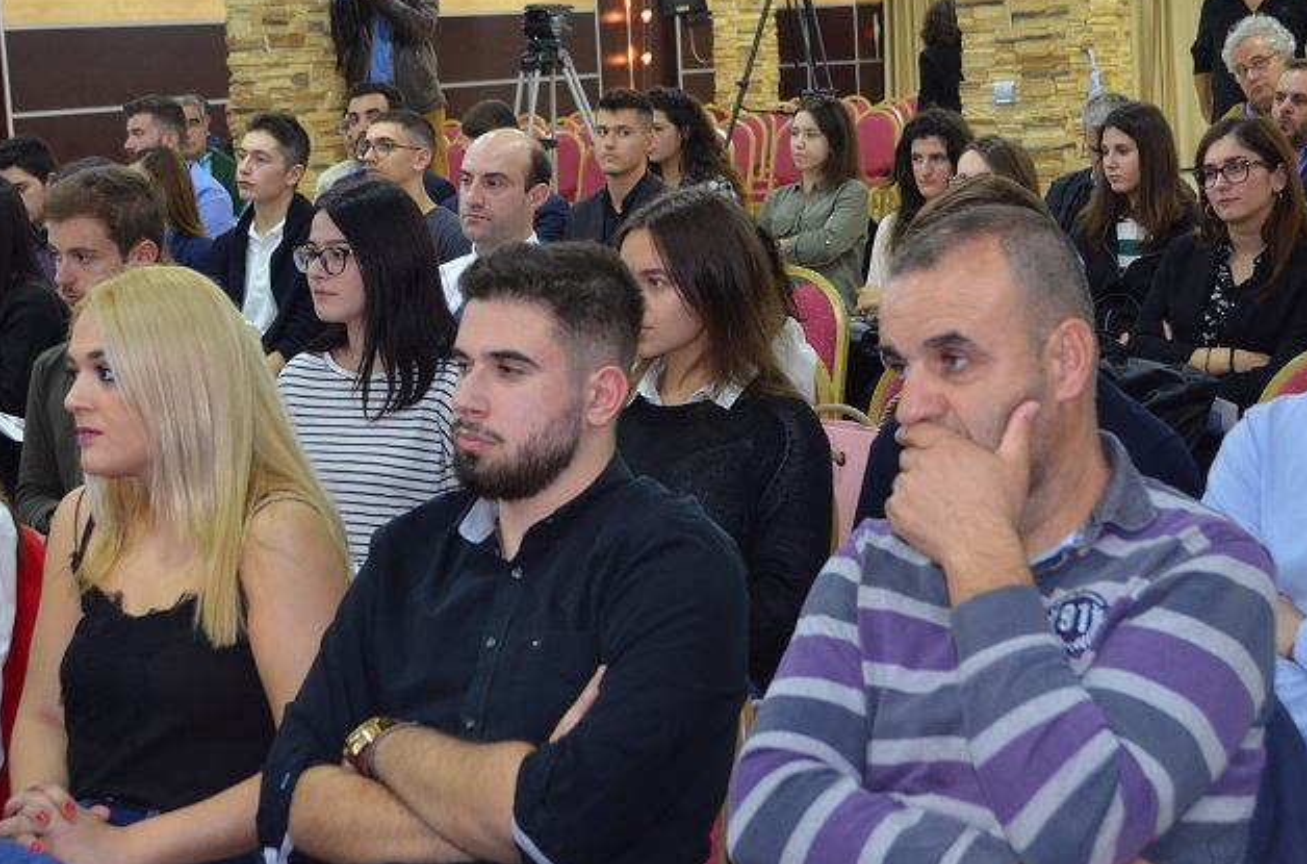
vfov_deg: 20.8
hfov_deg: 31.0
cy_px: 422
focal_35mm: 65
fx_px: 2353
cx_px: 693
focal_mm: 34
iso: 1400
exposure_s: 1/60
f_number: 5
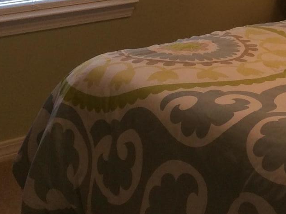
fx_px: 833
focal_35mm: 101
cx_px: 222
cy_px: -14
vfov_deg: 14.3
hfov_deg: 19.3
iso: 40
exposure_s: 1/24
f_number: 2.4
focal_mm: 3.3
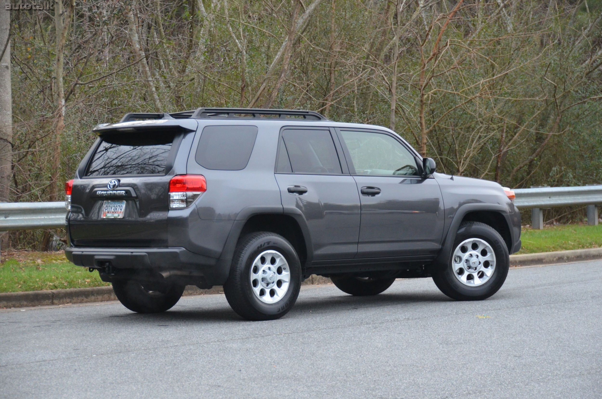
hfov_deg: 18.2
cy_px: 200
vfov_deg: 12.1
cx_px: 301
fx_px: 1877
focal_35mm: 112
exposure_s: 1/80
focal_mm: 75
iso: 1600
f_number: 5
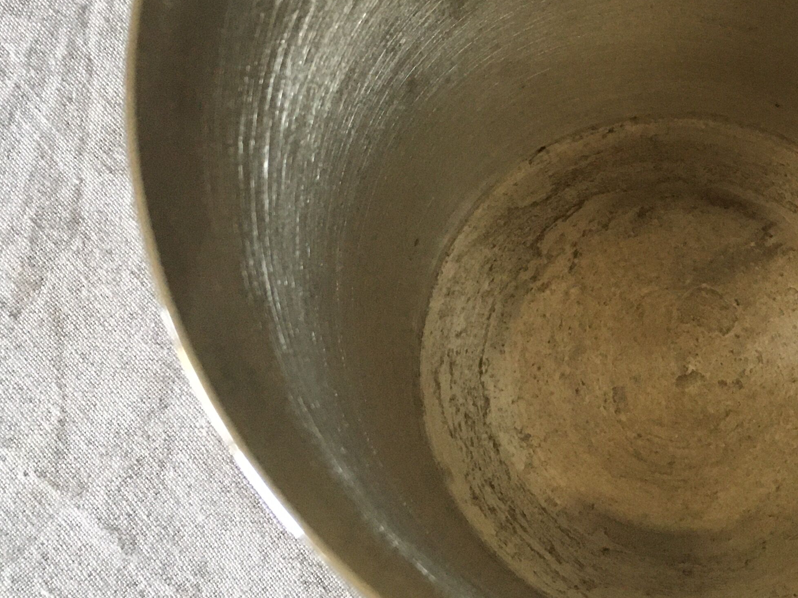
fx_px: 1383
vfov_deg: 24.2
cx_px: 694
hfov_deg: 30.9
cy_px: 163
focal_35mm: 60
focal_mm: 4.15
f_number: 2.2
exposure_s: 1/24
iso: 200
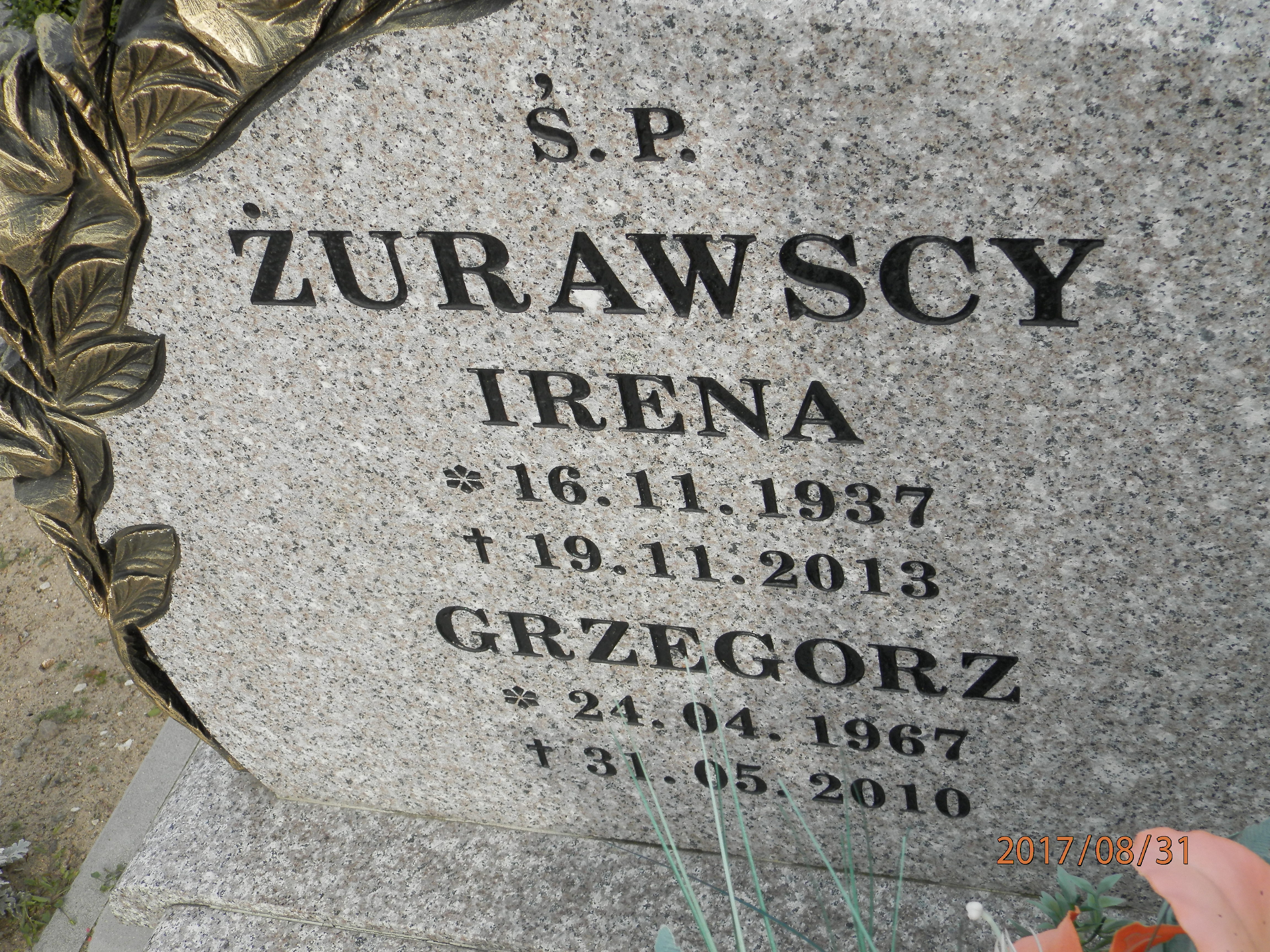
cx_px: 635
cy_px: 476
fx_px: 1688
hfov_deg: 41.2
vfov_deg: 31.5
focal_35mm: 46
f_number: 3.6
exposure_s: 1/500
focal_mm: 8.2
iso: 80
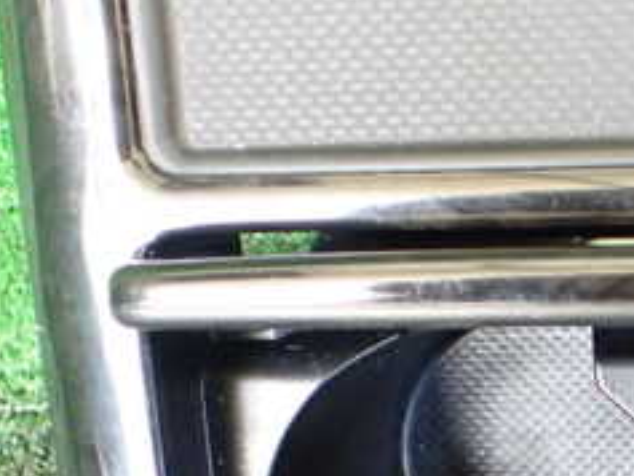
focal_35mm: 76
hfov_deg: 23.9
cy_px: 468
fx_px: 1393
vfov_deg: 18.9
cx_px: 709
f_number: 2.3
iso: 800
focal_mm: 5.4
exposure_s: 1/30
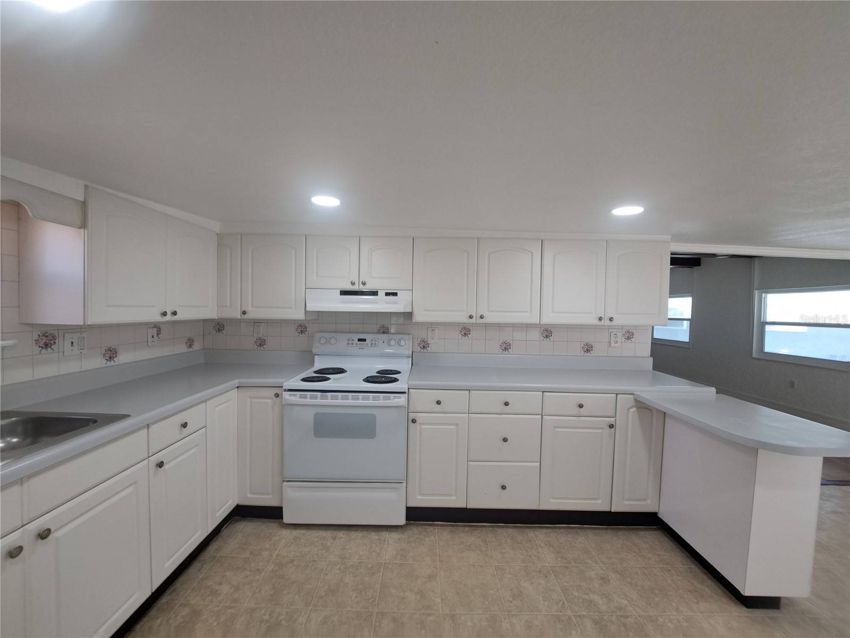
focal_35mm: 13
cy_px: 319
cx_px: 425
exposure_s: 1/40
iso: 64
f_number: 2.2
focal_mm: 1.74
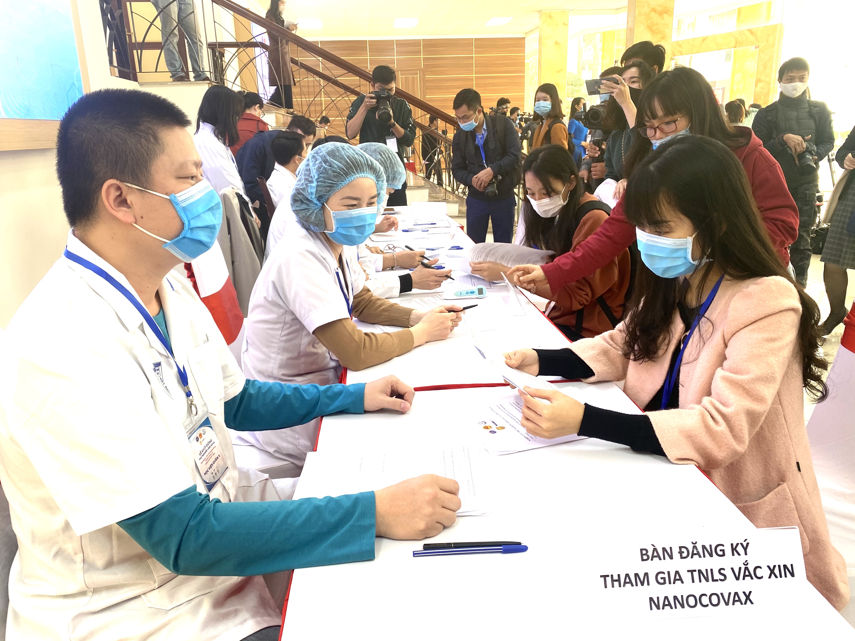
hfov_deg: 67.3
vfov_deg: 53.1
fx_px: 642
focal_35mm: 26
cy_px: 320
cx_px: 428
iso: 80
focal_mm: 4.25
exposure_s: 1/60
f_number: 1.8
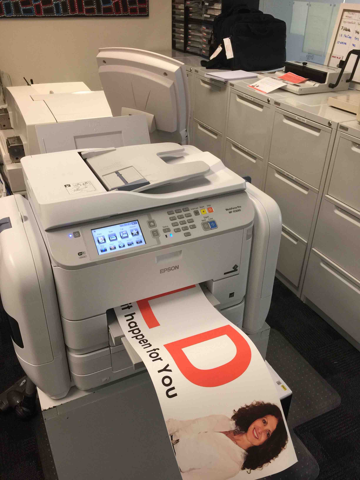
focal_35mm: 29
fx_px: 402
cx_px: 180
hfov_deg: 48.2
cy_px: 240
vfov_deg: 61.7
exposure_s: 1/33
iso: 50
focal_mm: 4.15
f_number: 2.2
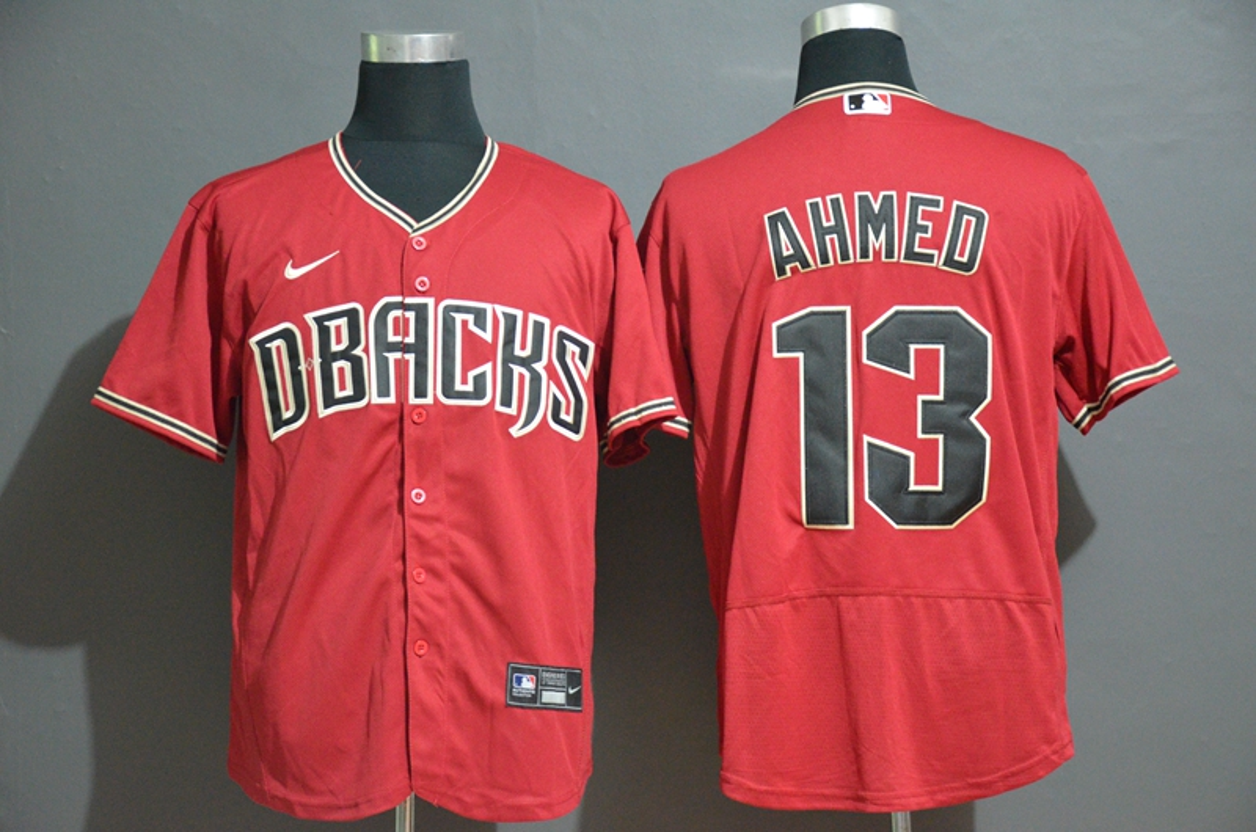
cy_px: 416
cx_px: 628
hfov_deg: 22.7
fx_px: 3134
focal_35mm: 90
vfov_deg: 15.1
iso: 4000
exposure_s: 1/8
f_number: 5
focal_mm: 60
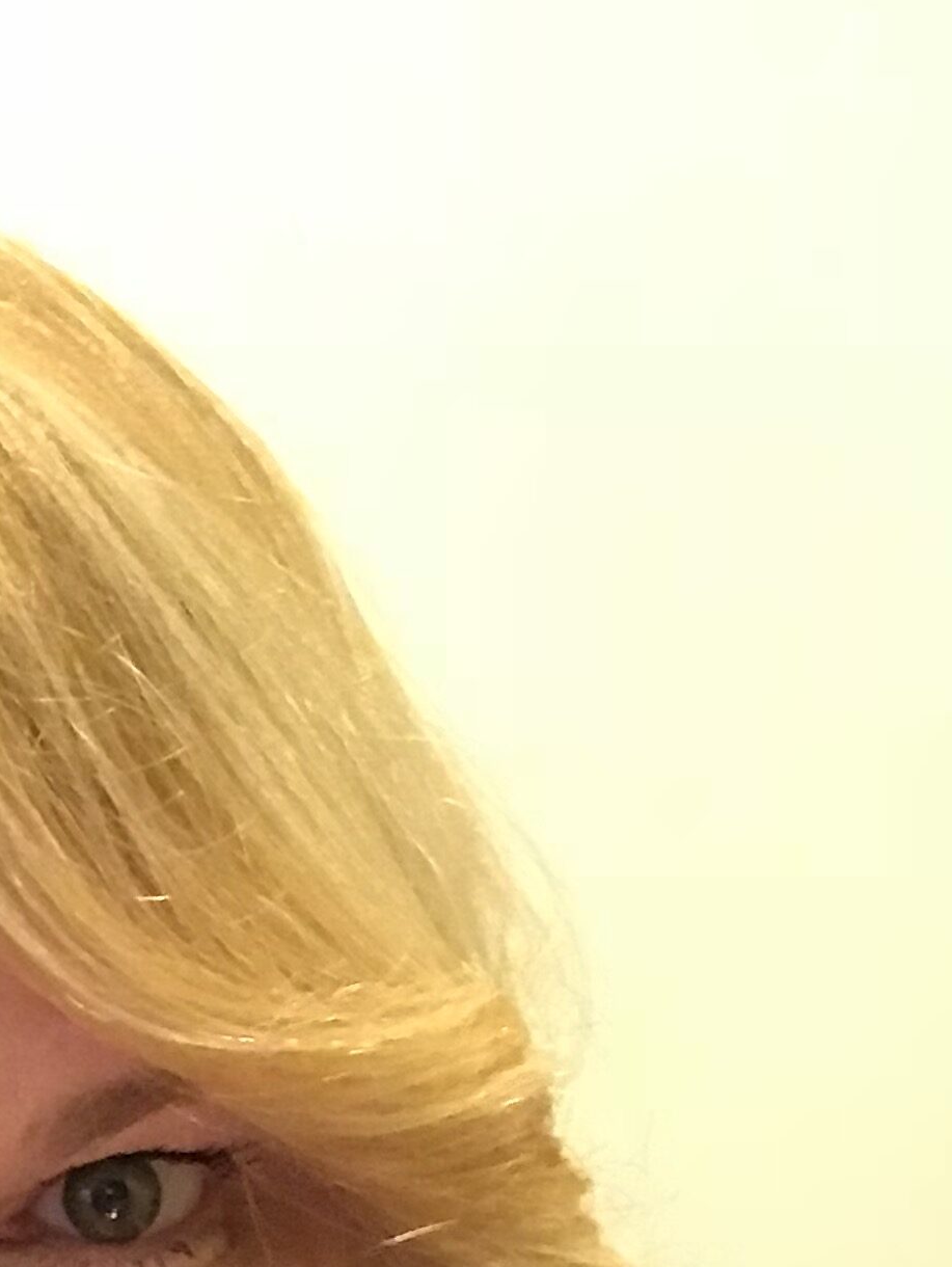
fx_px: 2966
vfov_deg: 22.6
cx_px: -226
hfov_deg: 17.3
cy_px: 1417
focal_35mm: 81
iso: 400
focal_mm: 2.87
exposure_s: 1/15
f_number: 2.2
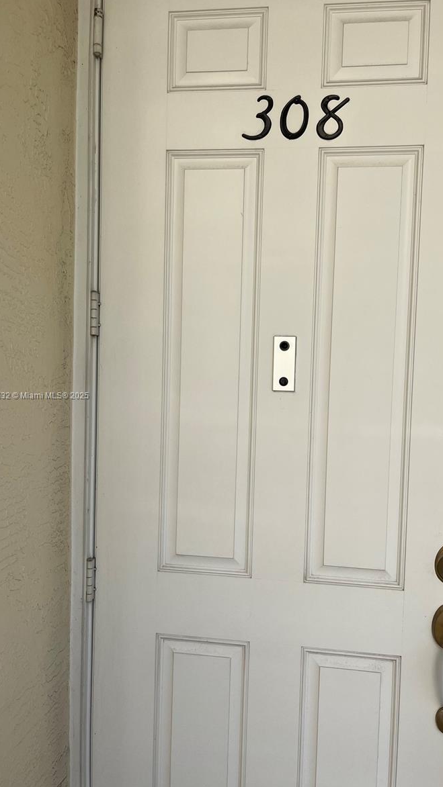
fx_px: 606
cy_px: 396
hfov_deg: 40.0
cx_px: 268
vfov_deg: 66.1
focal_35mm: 29
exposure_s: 1/1325
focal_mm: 5.1
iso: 50
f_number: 1.6
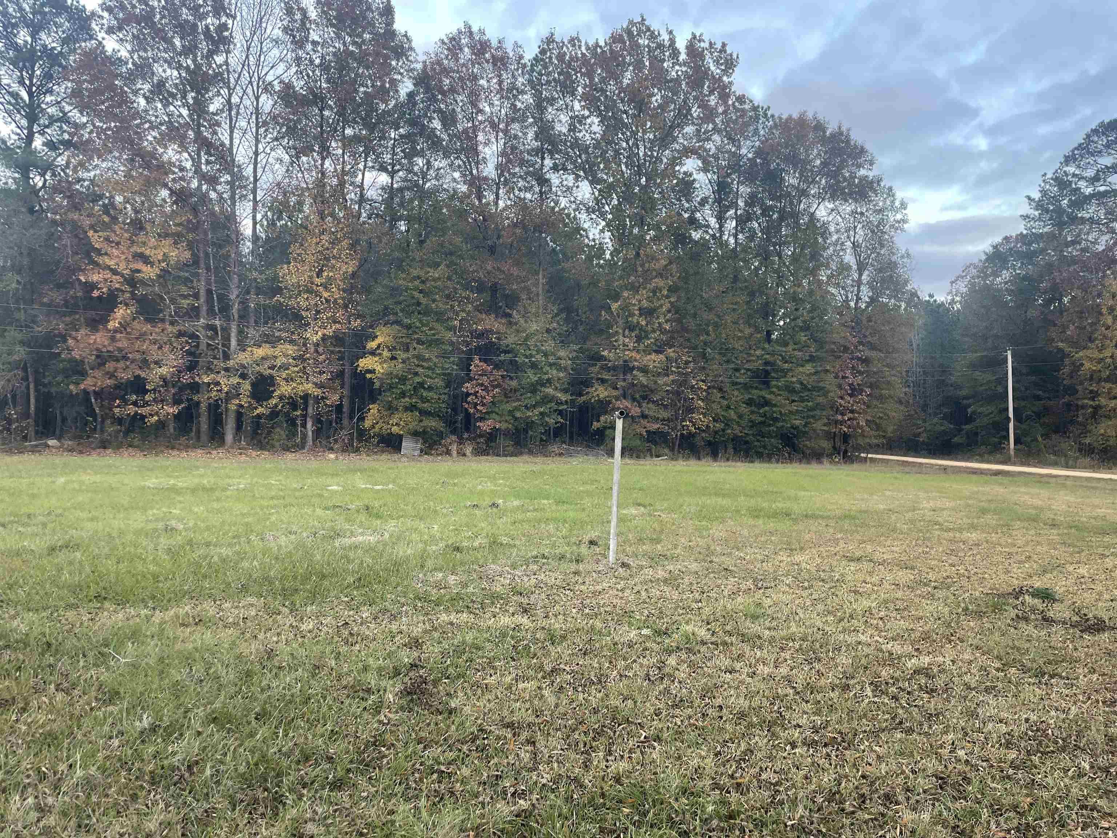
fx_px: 839
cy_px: 419
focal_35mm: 26
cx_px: 558
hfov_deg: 67.3
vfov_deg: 53.1
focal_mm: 4.2
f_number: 1.6
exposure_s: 1/121
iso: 100
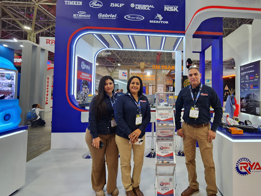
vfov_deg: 74.6
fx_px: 128
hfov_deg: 89.5
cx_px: 160
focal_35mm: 17
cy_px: 90
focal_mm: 2.2
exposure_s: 1/40
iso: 320
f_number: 2.2
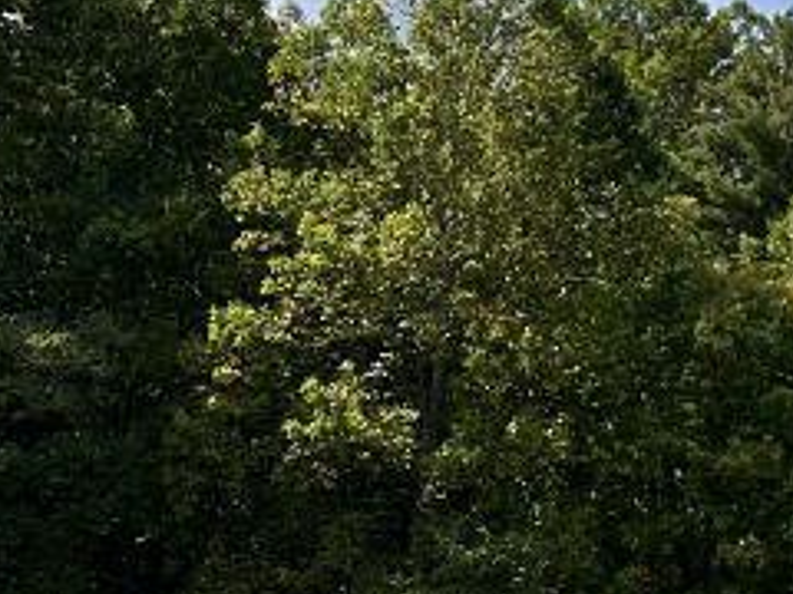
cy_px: 300
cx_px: 1920
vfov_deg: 11.6
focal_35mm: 128
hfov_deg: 12.2
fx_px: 2932
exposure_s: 1/3597
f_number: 1.78
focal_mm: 6.86
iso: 80
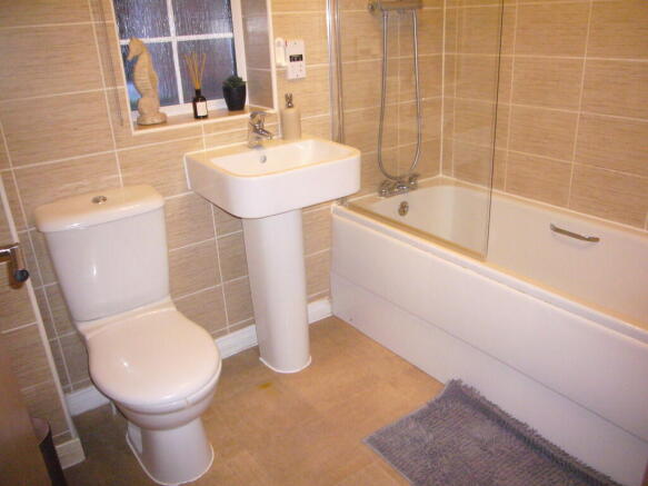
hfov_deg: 63.5
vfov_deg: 49.7
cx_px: 324
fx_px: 524
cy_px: 243
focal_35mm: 28
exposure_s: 1/30
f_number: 2.8
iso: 400
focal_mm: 4.6
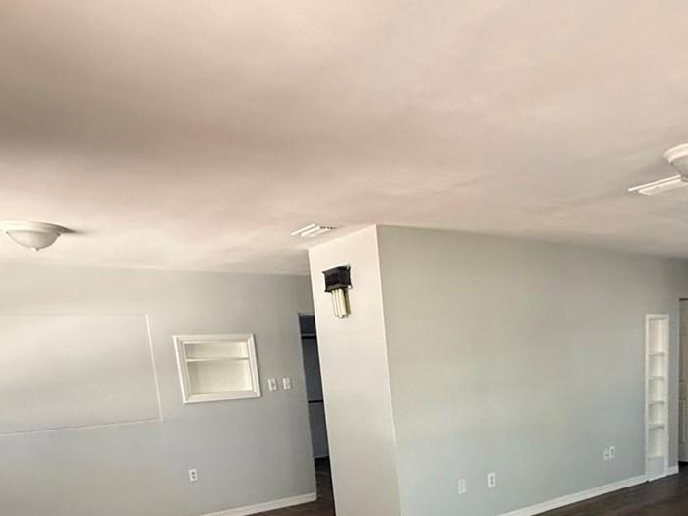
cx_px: 494
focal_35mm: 32
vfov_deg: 40.3
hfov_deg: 54.8
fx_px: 636
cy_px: 479
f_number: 2.2
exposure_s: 1/78
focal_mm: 2.22
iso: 400
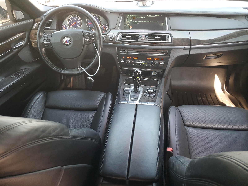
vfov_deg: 53.1
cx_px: 124
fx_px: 186
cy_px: 93
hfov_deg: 67.3
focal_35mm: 26
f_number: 1.5
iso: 139
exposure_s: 1/60.2
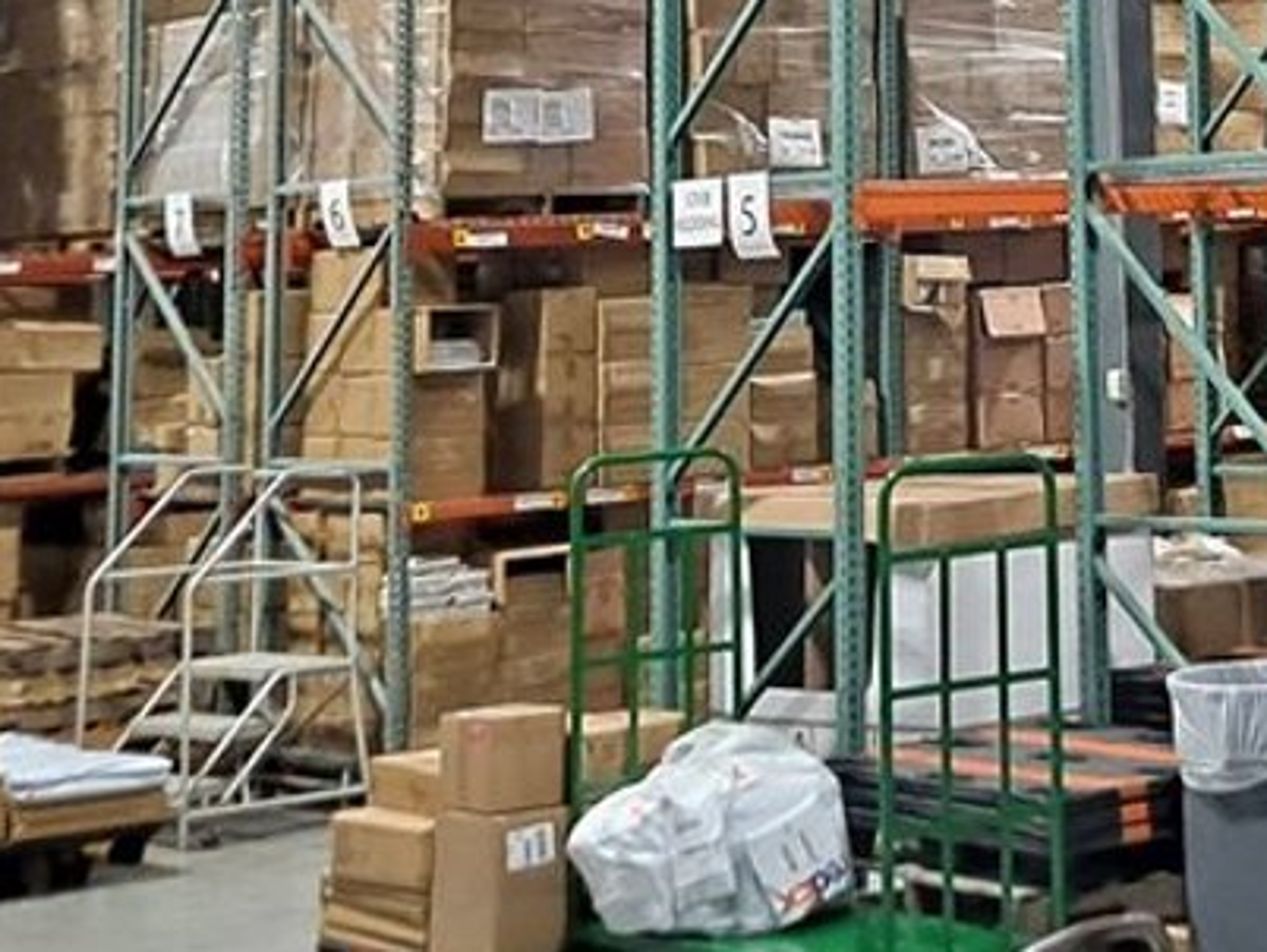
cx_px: 1272
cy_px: -383
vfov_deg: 14.8
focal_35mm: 94
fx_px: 3443
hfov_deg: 20.2
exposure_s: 1/40
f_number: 2
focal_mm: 4.6
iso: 320
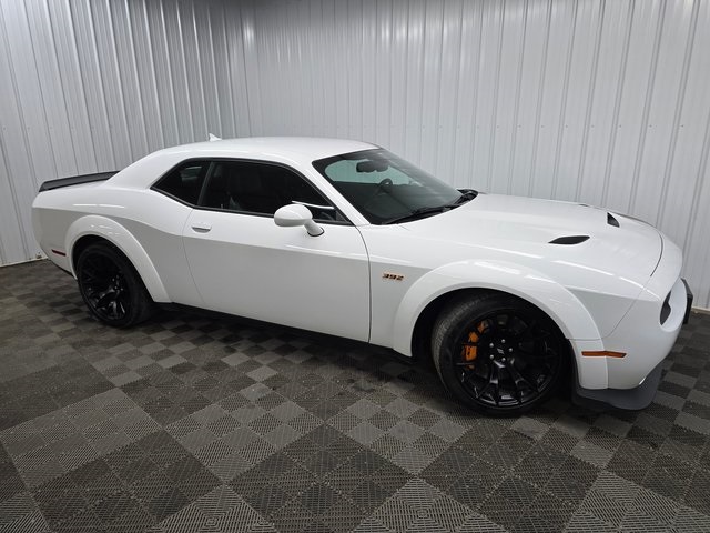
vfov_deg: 58.9
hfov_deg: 73.9
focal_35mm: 23
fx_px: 472
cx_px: 355
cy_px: 266
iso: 160
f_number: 1.7
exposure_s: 1/120
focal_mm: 6.3
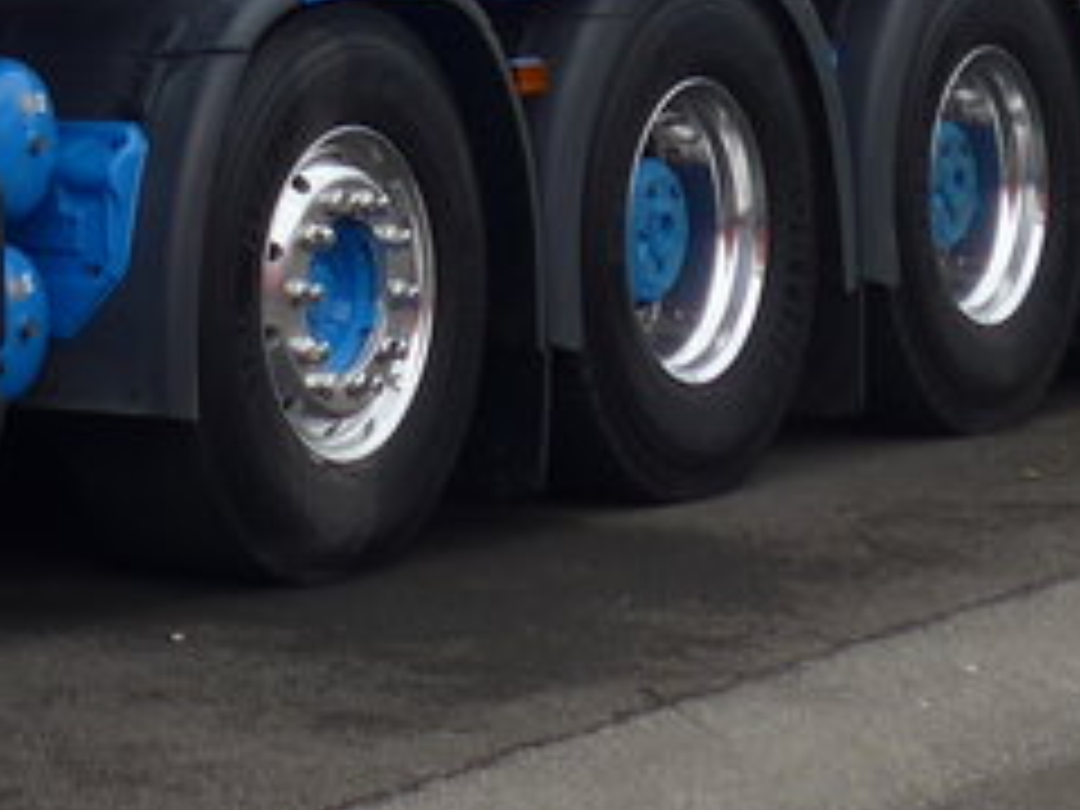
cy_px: -698
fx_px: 6084
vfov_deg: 7.4
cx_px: -194
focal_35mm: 195
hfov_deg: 10.0
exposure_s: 1/640
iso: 80
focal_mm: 8
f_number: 2.8
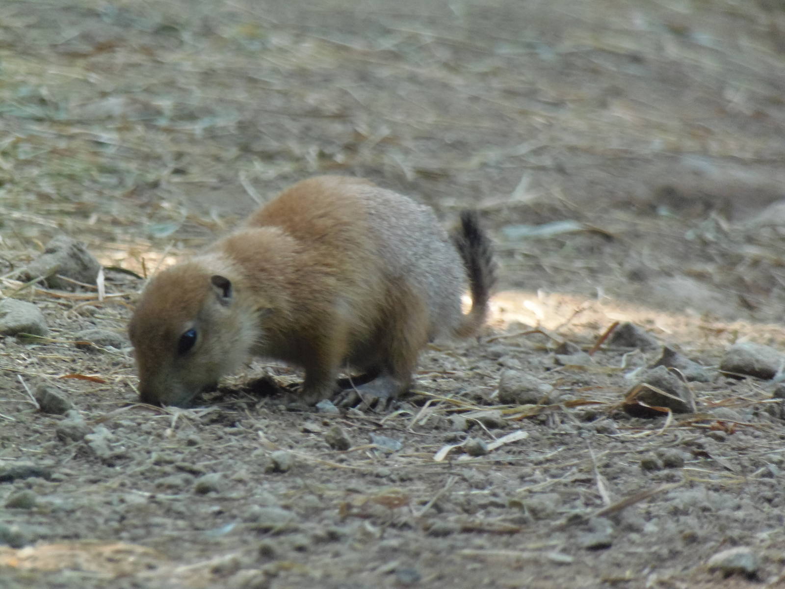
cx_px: 392
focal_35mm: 864
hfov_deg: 2.3
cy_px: 294
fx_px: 19593
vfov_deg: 1.7
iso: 400
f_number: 5.7
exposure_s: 1/160
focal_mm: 154.8
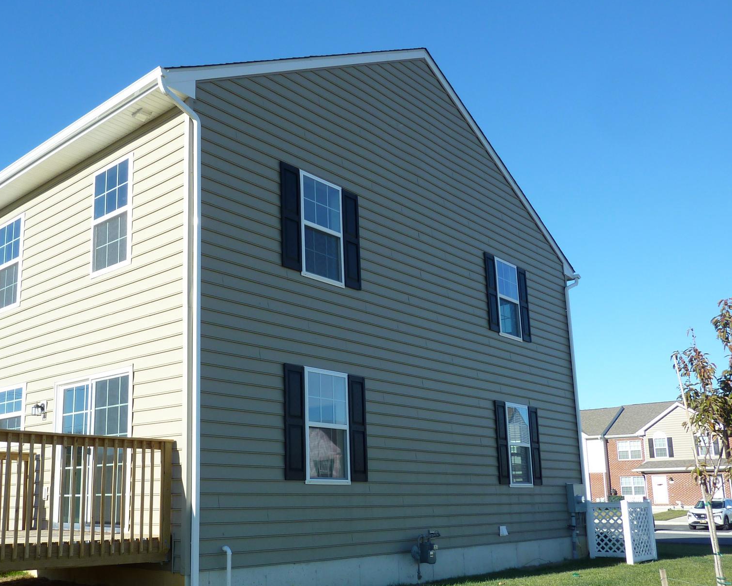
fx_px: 715
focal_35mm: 33
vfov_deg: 44.3
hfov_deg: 53.3
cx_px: 256
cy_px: 354
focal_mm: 4.1
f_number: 4
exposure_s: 1/400
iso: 80
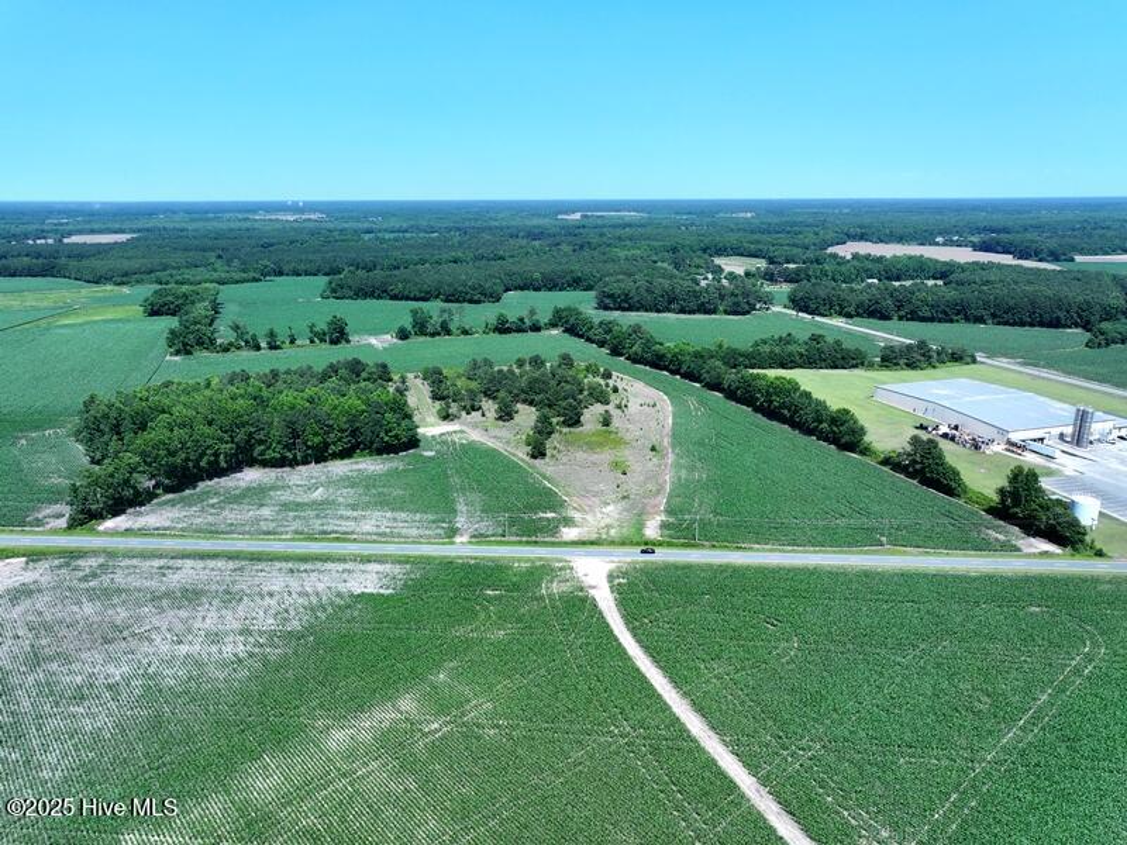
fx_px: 781
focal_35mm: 24
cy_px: 422
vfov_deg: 56.8
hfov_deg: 71.6
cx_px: 564
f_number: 3.2
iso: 100
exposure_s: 1/1000
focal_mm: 12.29
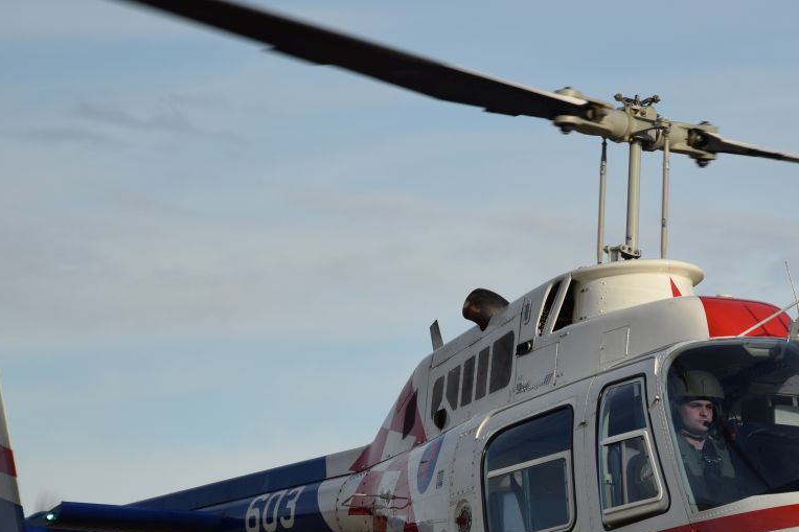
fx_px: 7323
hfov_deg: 6.2
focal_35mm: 330
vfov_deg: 4.2
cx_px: 640
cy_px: 441
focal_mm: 105
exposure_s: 1/640
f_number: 6.3
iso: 100
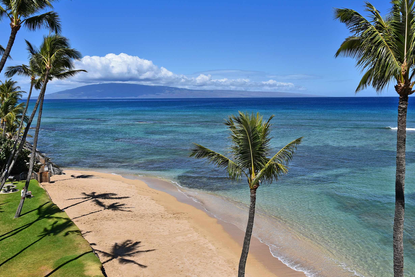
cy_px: 120
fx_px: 346
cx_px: 238
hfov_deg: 61.6
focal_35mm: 30
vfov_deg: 43.5
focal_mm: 24
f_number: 14
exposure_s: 1/200
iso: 100
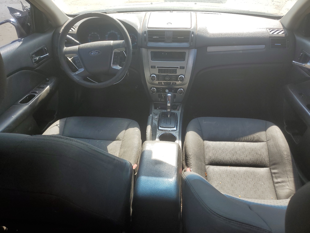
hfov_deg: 67.3
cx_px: 155
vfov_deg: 53.1
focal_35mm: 26
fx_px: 233
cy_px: 116
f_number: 1.5
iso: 50
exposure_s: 1/588
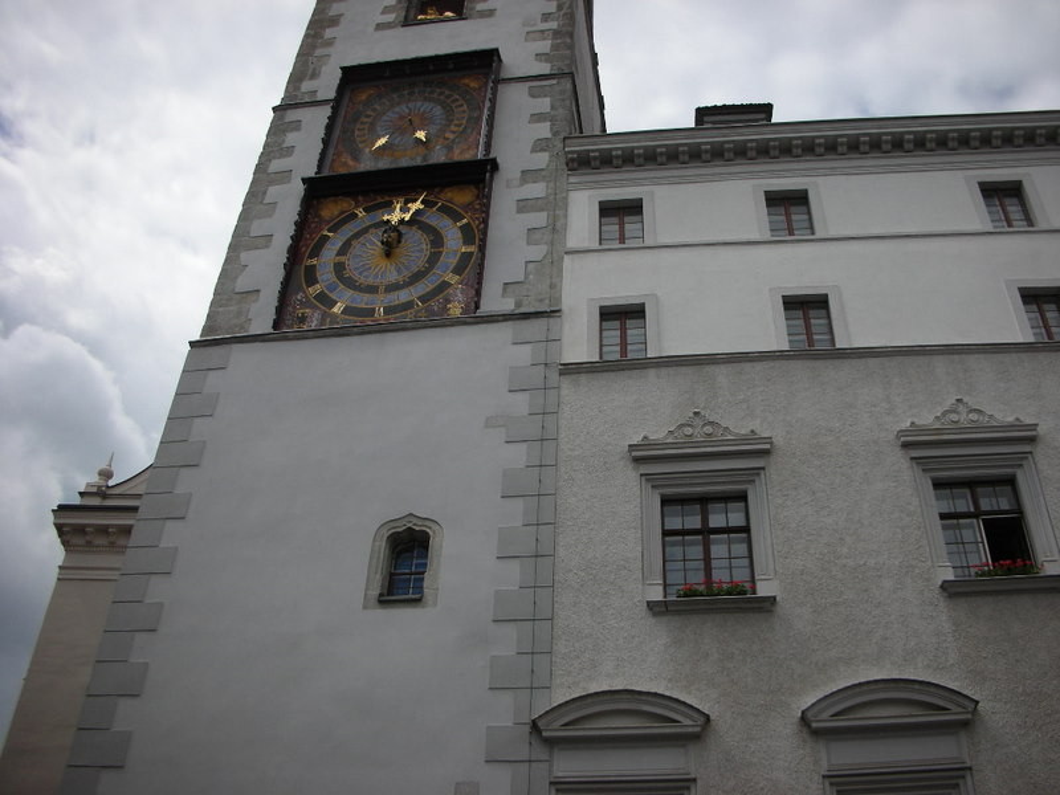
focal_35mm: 35
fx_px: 1072
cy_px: 398
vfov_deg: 40.7
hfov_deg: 52.6
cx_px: 530
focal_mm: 5.8
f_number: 8.5
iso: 50
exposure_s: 1/190
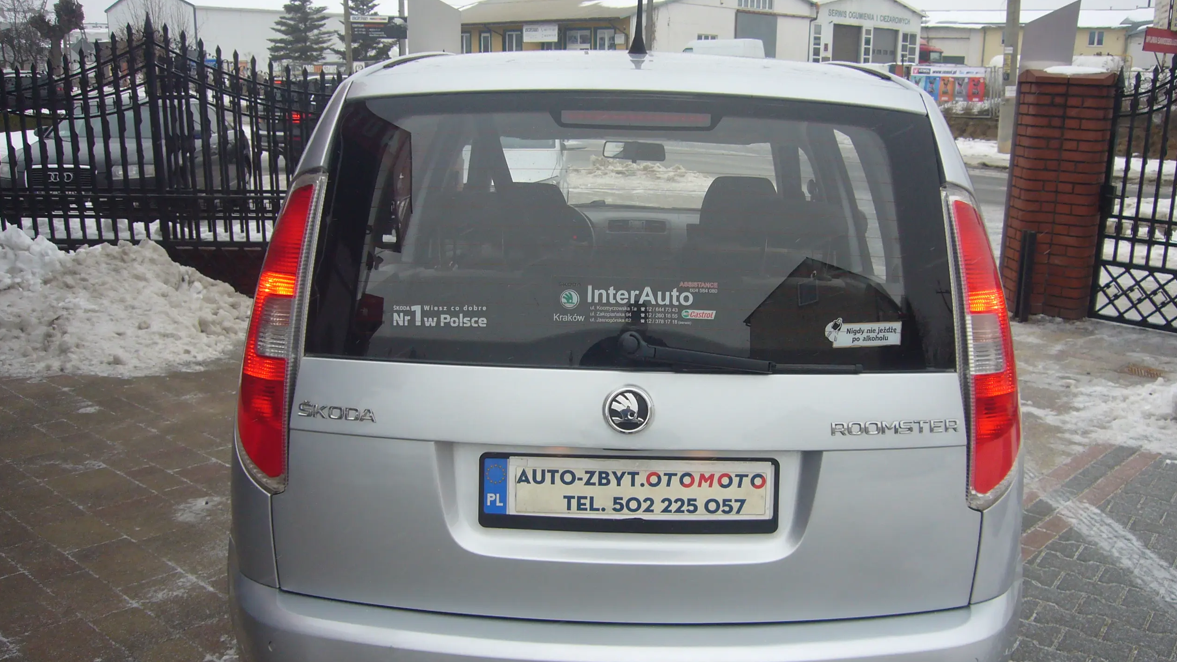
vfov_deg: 34.6
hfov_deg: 58.0
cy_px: 374
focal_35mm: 34
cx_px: 632
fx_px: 1061
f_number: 2.8
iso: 80
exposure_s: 1/125
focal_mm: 4.6
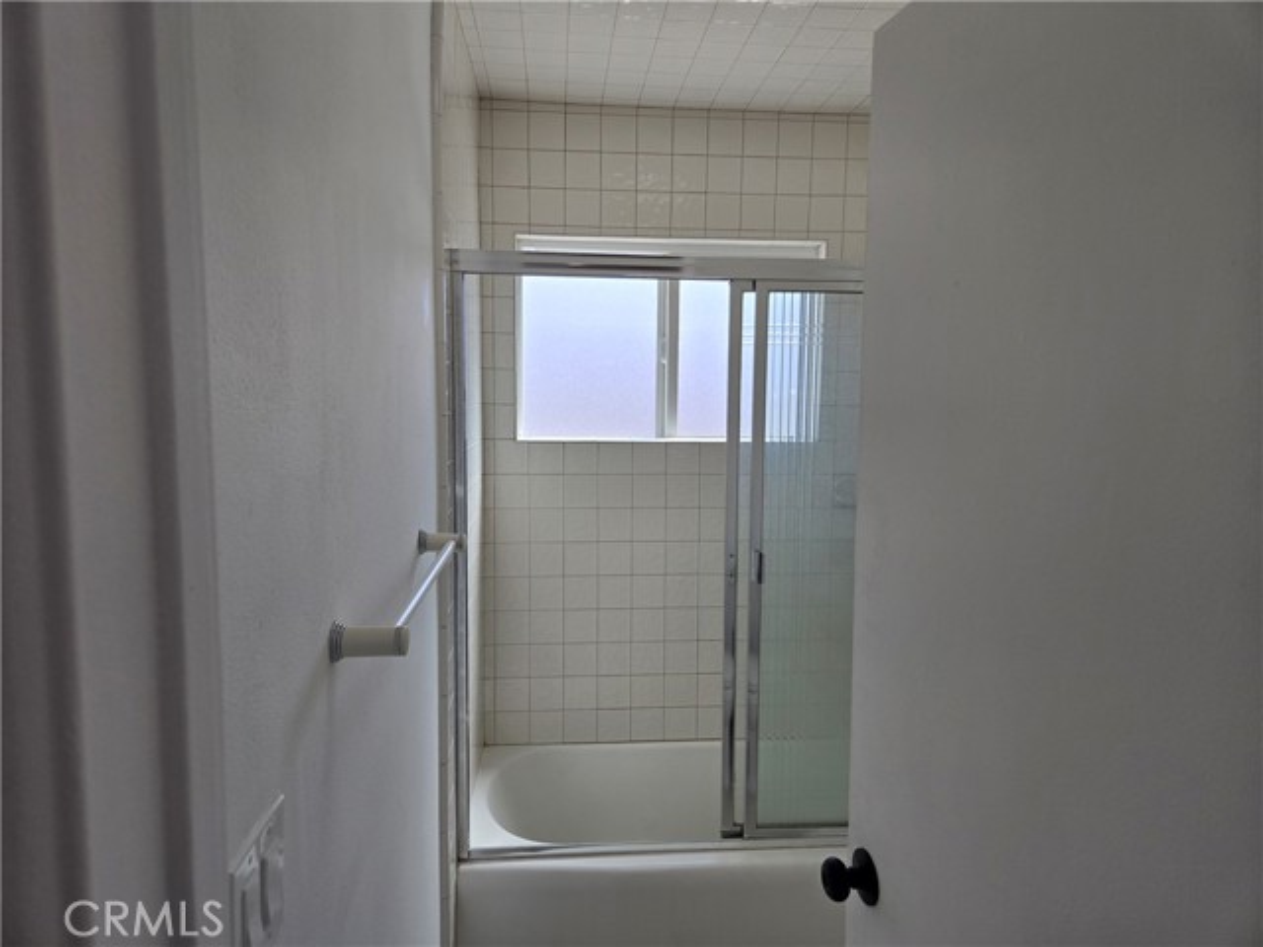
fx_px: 839
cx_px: 632
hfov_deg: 73.9
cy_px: 474
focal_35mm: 23
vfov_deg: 58.9
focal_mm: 5.4
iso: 25
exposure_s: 1/696
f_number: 1.8
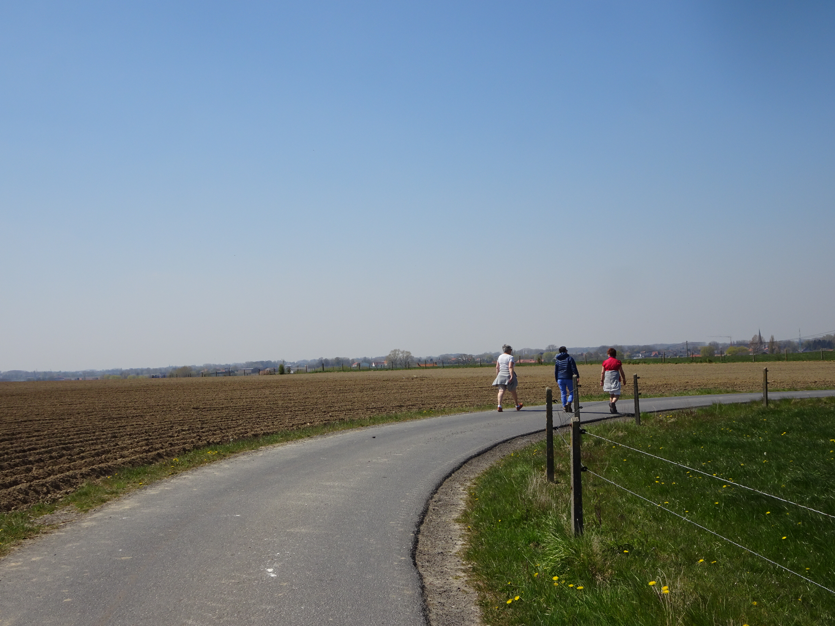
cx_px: 418
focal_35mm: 43
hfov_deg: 43.9
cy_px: 313
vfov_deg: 33.6
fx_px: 1037
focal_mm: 7.3
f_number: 4
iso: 80
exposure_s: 1/1000
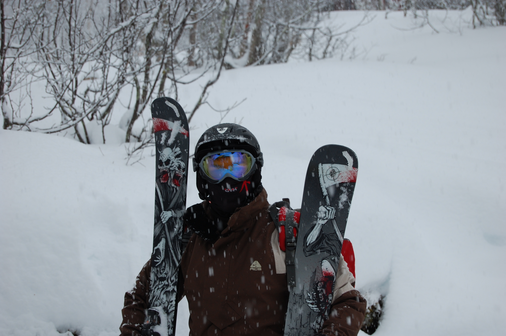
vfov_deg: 16.5
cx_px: 253
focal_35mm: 82
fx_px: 1159
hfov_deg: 24.6
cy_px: 168
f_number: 5.6
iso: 220
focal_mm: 55
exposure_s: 1/125
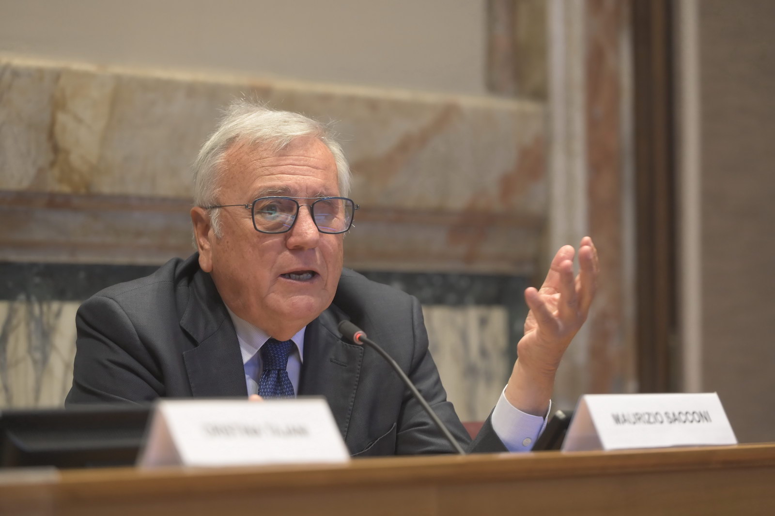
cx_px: 388
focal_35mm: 175
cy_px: 258
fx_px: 3765
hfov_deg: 11.8
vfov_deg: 7.8
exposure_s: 1/160
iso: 3200
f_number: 3.5
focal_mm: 175
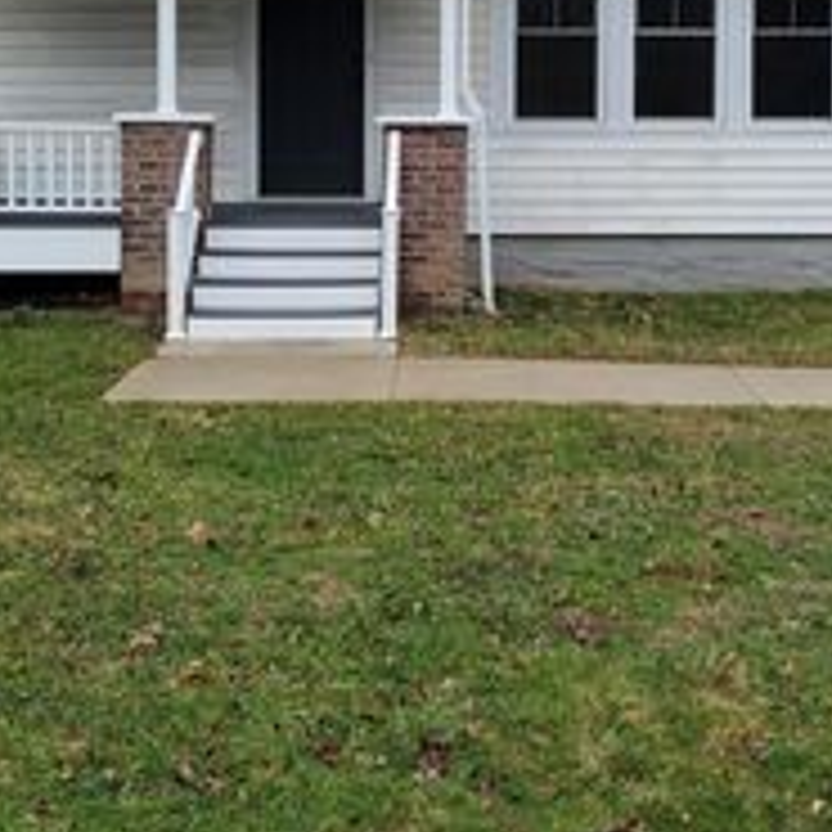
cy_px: 128
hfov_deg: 27.6
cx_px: 526
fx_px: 1686
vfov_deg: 27.0
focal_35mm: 62
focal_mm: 5.4
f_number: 1.8
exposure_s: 1/864
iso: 40
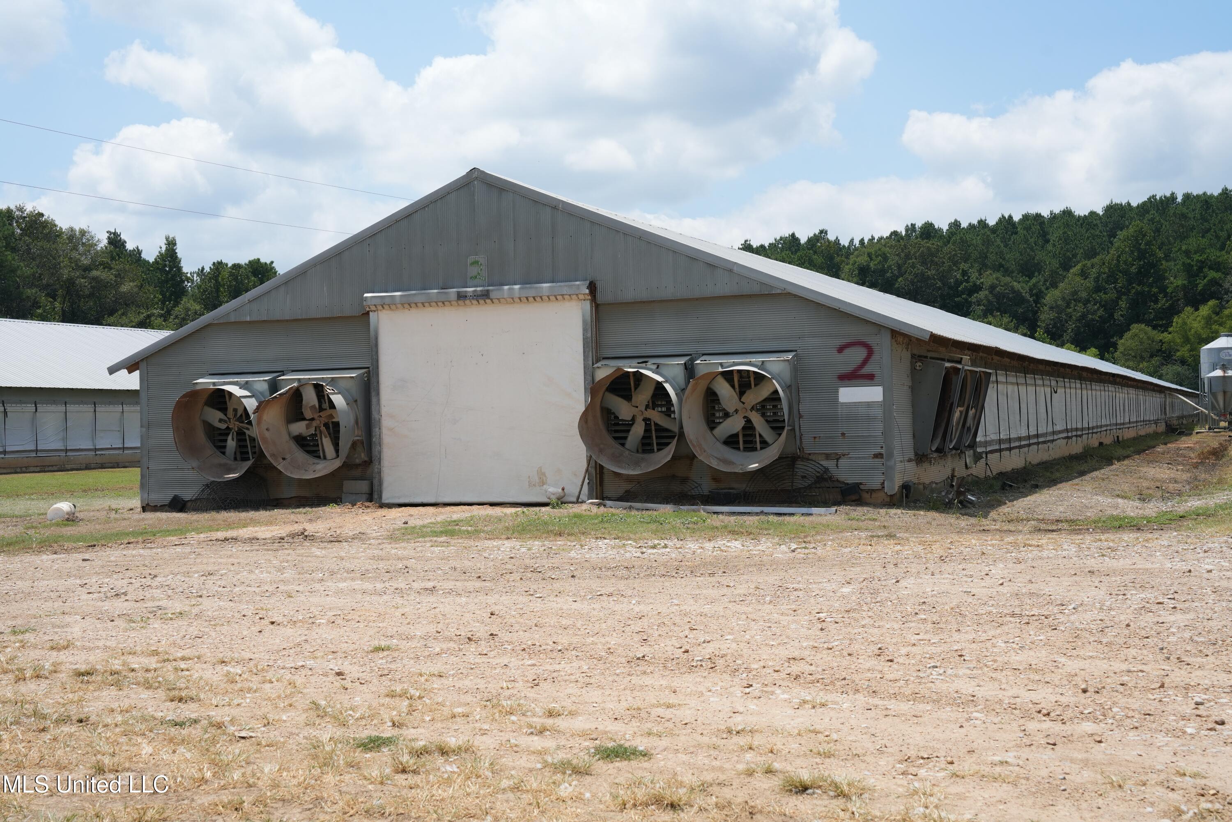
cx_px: 616
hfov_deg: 41.1
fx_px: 1643
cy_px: 411
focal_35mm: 48
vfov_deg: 28.1
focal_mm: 48
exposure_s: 1/800
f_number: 8
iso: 320
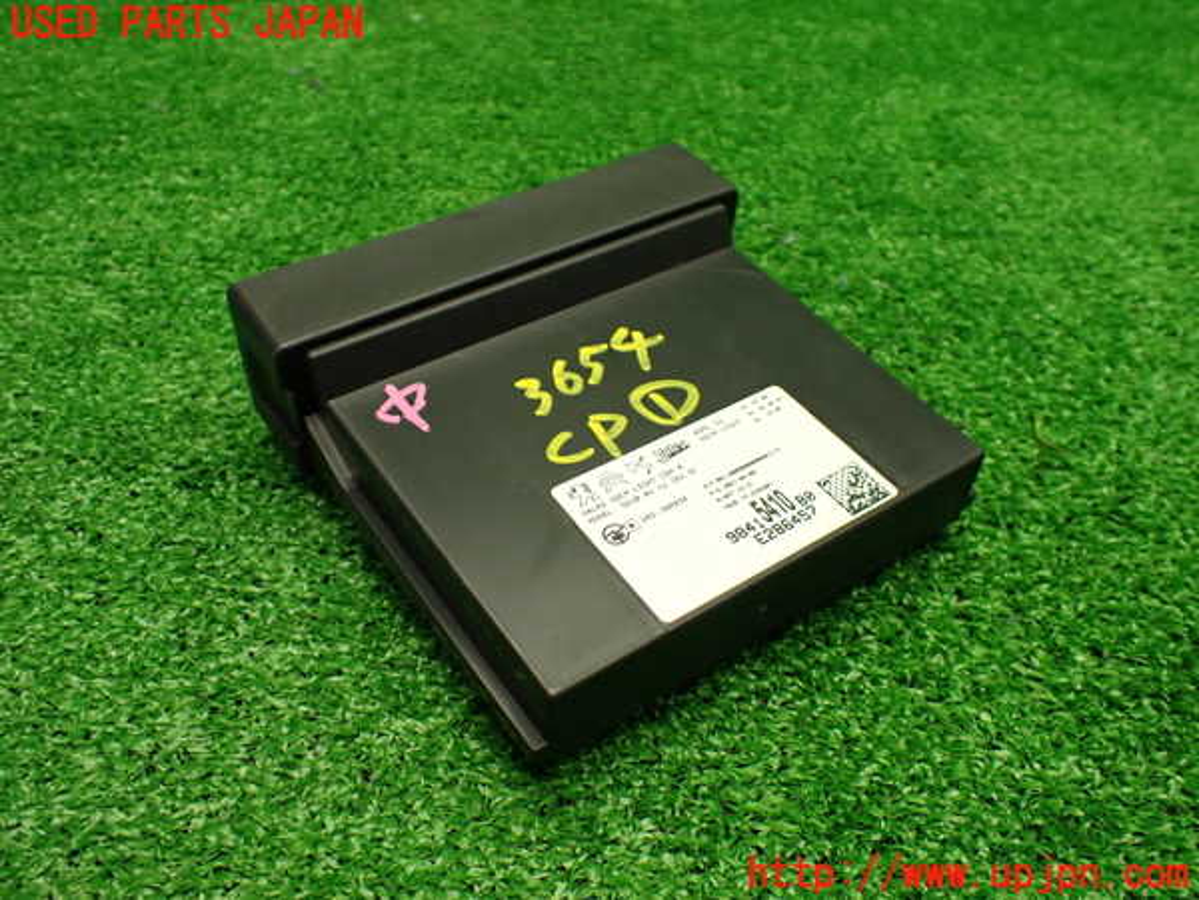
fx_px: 1039
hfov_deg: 60.0
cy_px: 450
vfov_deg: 46.8
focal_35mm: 30
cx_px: 600
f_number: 2.3
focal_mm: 5.4
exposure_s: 1/125
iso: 400
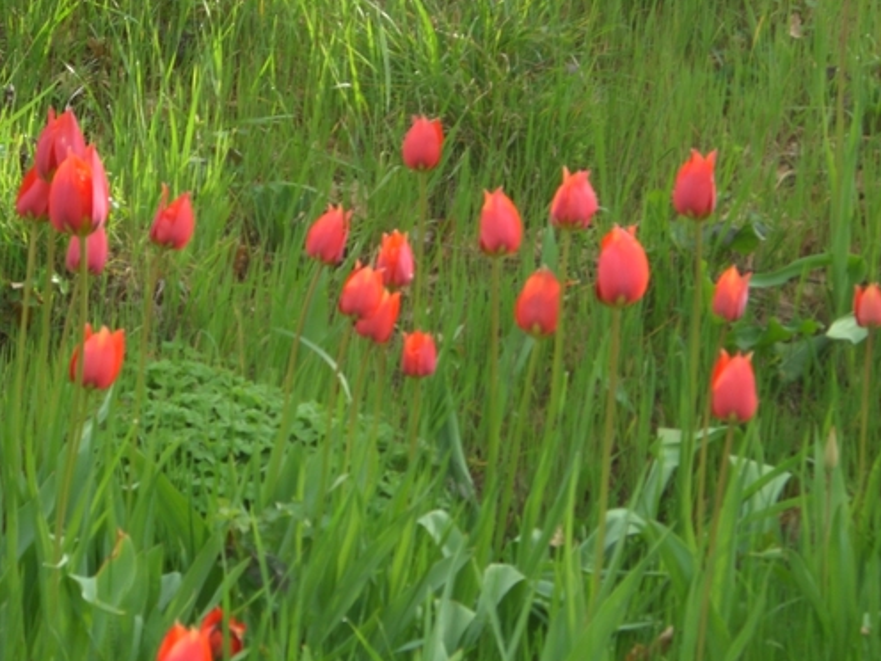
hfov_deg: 17.1
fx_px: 2927
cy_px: 331
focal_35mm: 115
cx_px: 442
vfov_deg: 12.9
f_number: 5.2
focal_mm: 18.6
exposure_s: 1/125
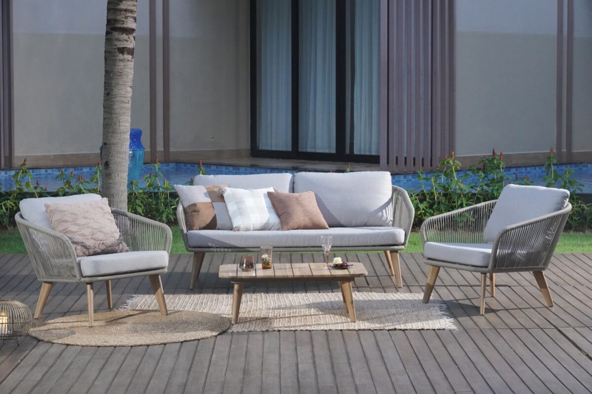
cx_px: 296
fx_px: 1414
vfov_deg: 15.9
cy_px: 197
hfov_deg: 23.6
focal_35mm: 86
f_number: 10
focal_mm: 86
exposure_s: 1/50
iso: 8000
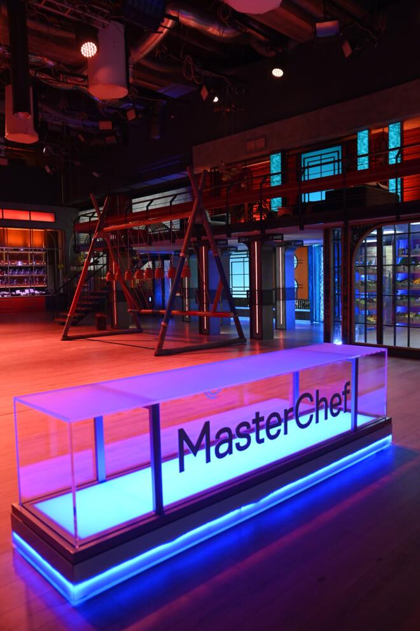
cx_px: 210
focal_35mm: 29
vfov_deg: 63.7
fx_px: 508
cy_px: 316
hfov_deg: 44.9
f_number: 3.2
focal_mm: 29
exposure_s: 1/200
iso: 3200
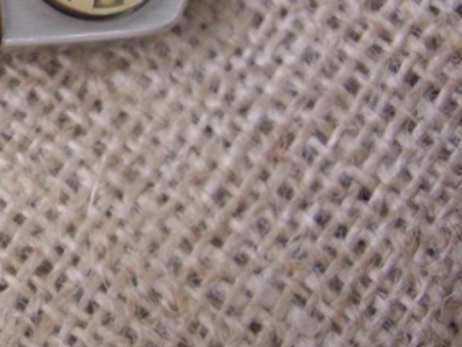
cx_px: -187
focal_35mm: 108
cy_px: 41
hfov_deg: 16.8
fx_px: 1442
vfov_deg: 13.6
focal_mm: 7.9
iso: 200
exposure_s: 1/50
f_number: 2.8
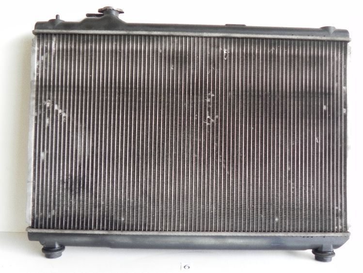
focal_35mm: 33
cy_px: 136
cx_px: 182
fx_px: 346
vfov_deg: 43.0
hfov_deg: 55.3
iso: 265
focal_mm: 5.9
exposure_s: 1/30
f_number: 2.8
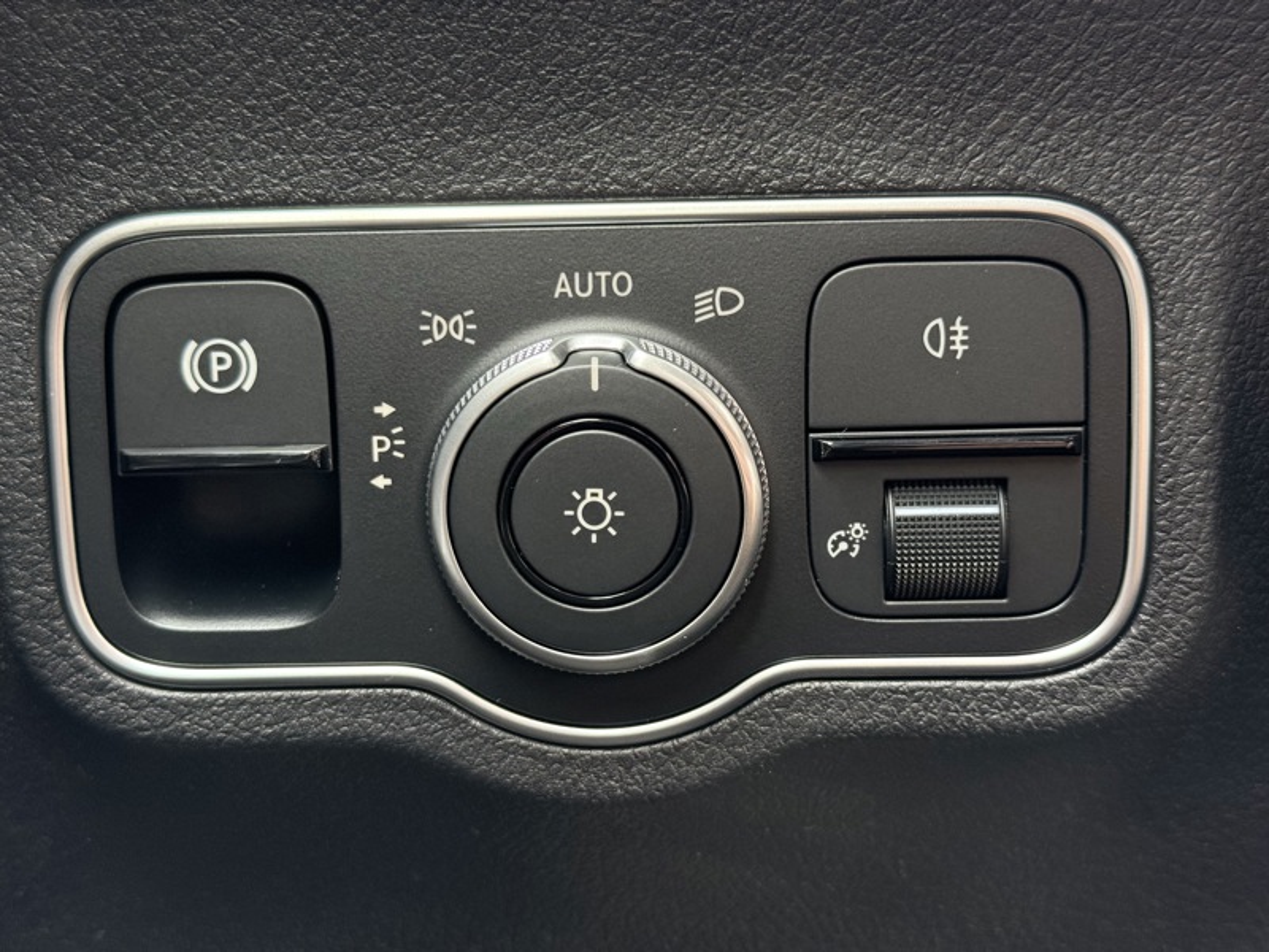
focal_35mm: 48
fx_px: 1760
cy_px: 476
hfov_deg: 39.7
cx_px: 634
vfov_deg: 30.3
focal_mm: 6.76
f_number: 1.78
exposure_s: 1/56
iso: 250
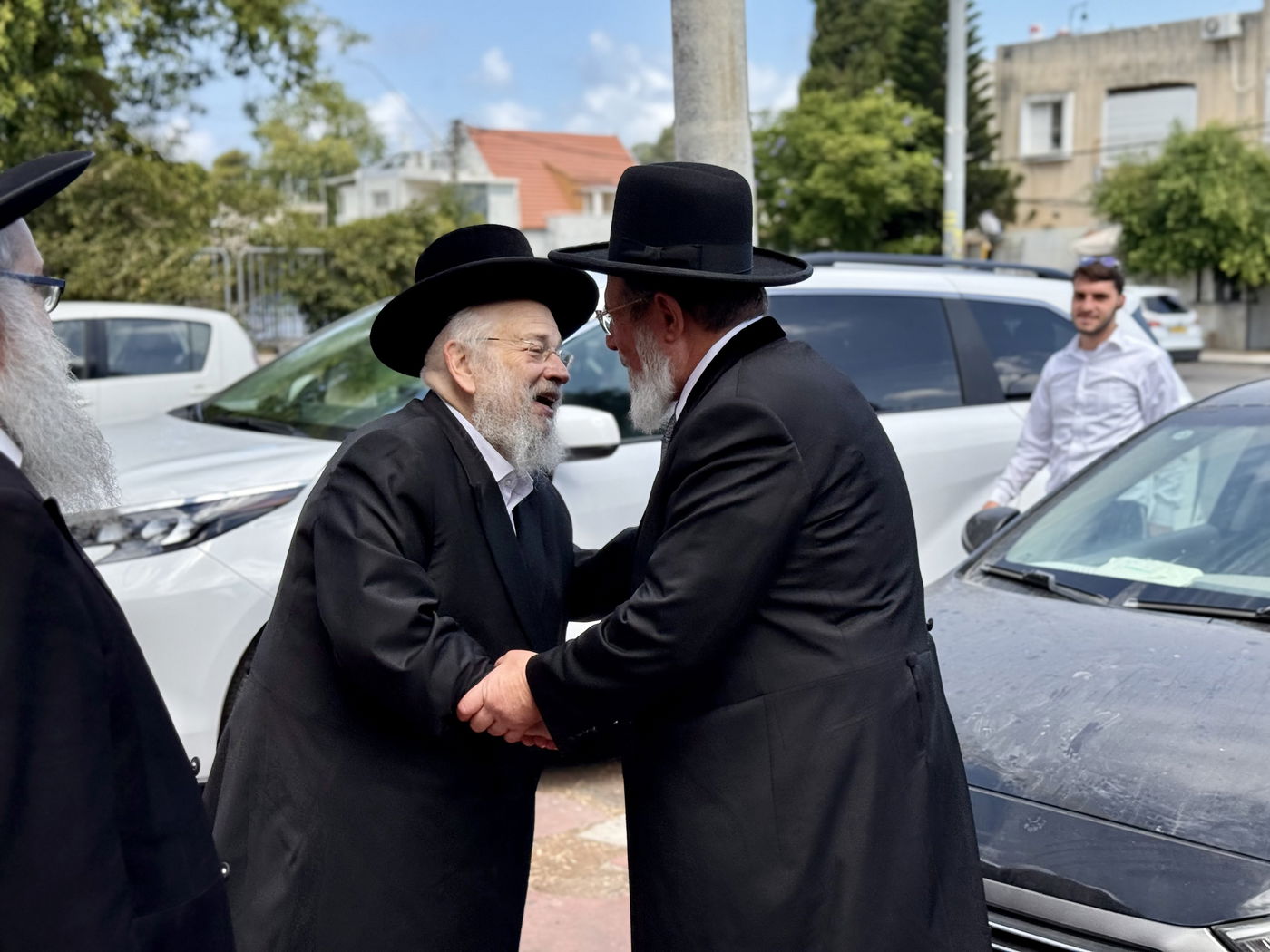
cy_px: 476
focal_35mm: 48
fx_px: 1761
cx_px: 635
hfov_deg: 39.7
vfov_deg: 30.3
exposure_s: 1/2208
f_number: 1.78
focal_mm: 6.76
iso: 80
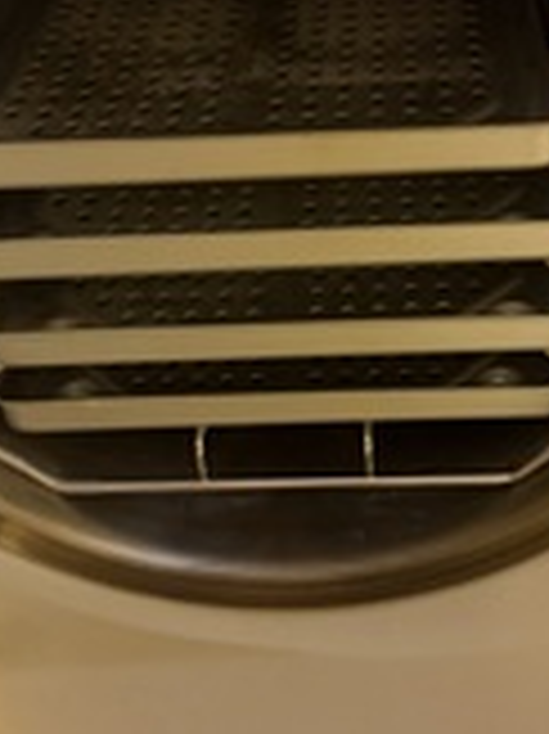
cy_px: 218
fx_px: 1207
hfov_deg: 25.6
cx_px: 333
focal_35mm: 57
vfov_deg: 33.4
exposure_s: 1/25
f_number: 1.78
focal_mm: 6.76
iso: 800
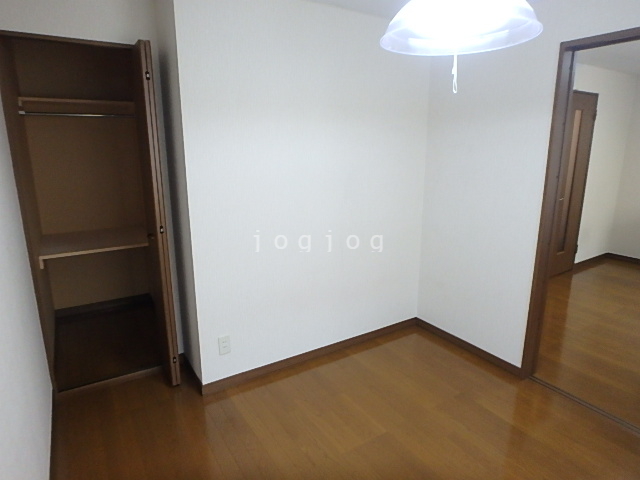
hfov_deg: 79.0
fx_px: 388
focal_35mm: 21
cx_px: 320
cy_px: 240
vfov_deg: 63.4
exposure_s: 1/30
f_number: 3.5
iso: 500
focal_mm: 3.7
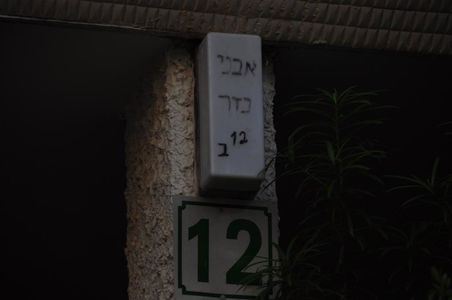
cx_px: 226
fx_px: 2821
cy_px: 150
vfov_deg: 6.1
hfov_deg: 9.2
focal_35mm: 225
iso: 450
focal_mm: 150
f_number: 5.6
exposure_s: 1/1000
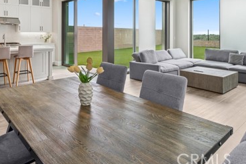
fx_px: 178
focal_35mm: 26
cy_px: 27
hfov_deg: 68.6
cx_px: 97
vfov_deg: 46.3
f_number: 8
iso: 200
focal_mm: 10
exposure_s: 1/40
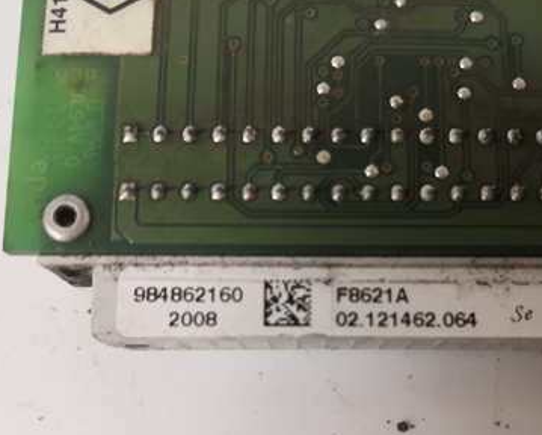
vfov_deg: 33.8
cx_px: 337
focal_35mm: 44
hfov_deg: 41.7
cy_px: 299
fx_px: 707
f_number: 1.8
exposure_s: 1/100
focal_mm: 3.95
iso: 800
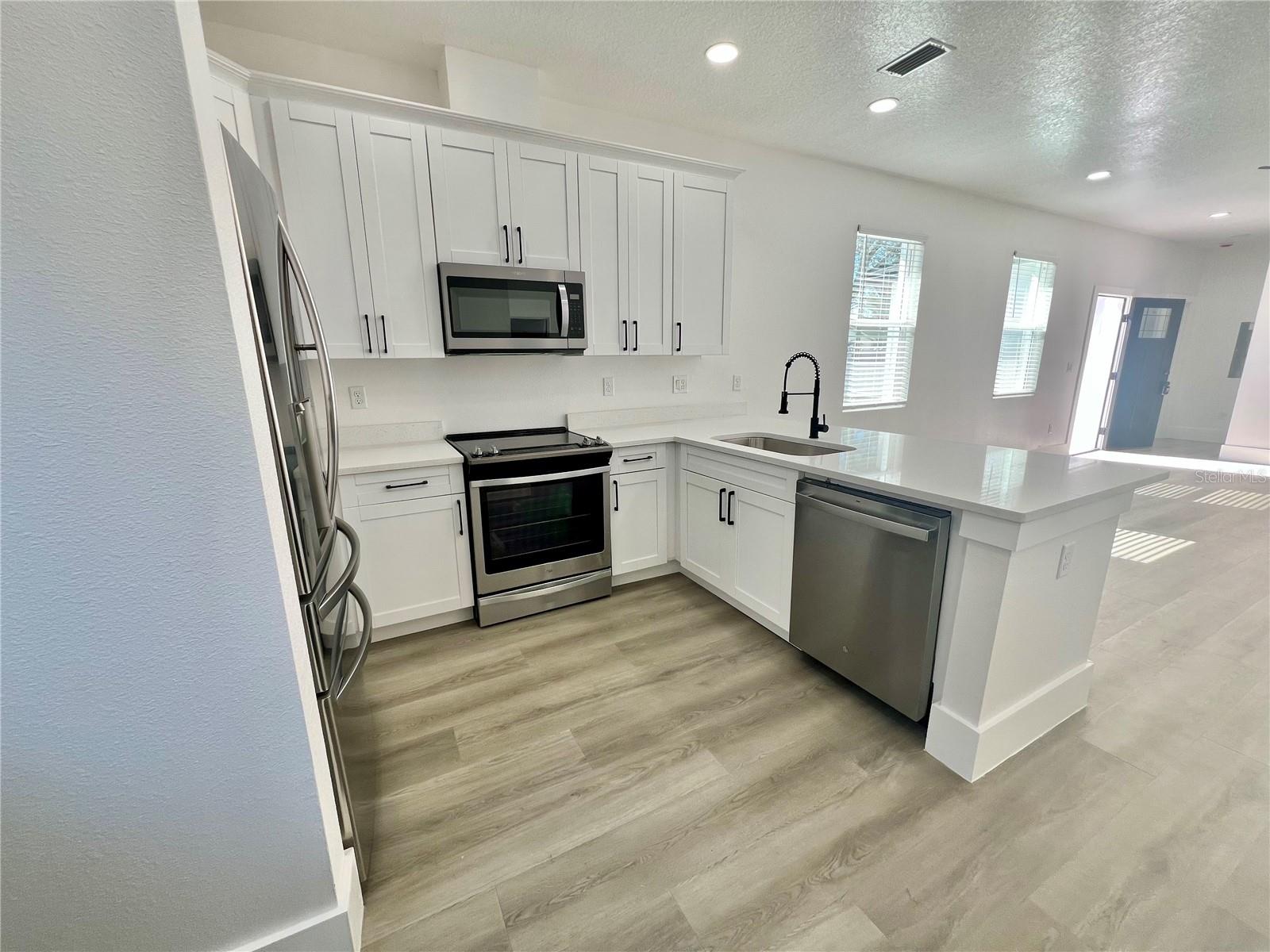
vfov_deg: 89.9
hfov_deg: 106.2
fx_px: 477
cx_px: 635
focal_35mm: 13
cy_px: 476
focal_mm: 1.57
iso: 40
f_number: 1.8
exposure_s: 1/99
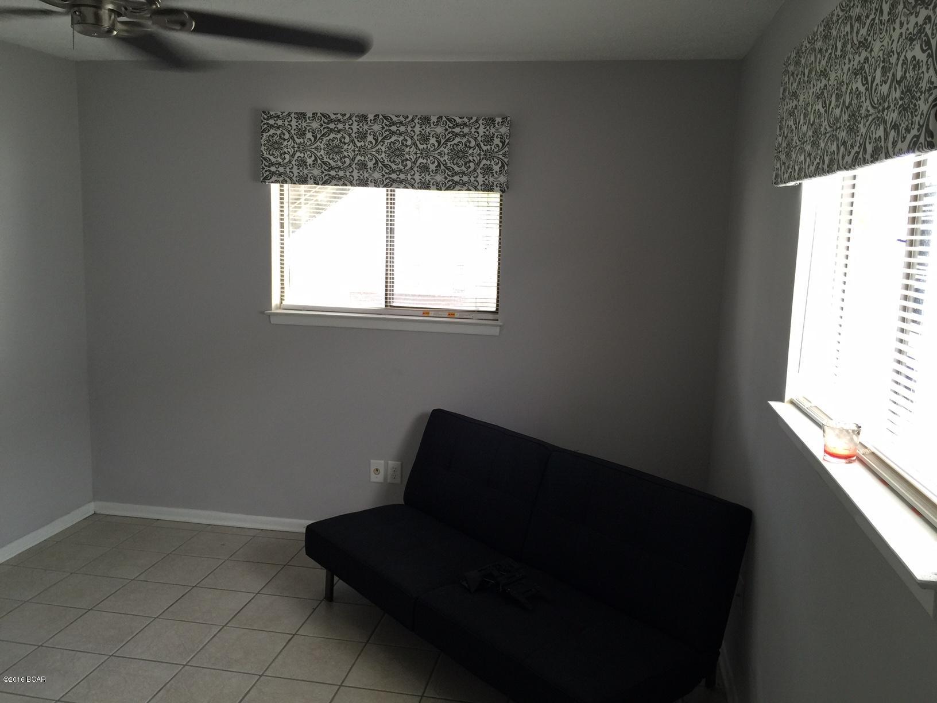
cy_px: 352
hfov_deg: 61.7
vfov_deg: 48.2
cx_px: 468
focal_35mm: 29
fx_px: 785
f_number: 2.2
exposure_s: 1/15
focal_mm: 4.15
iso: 32
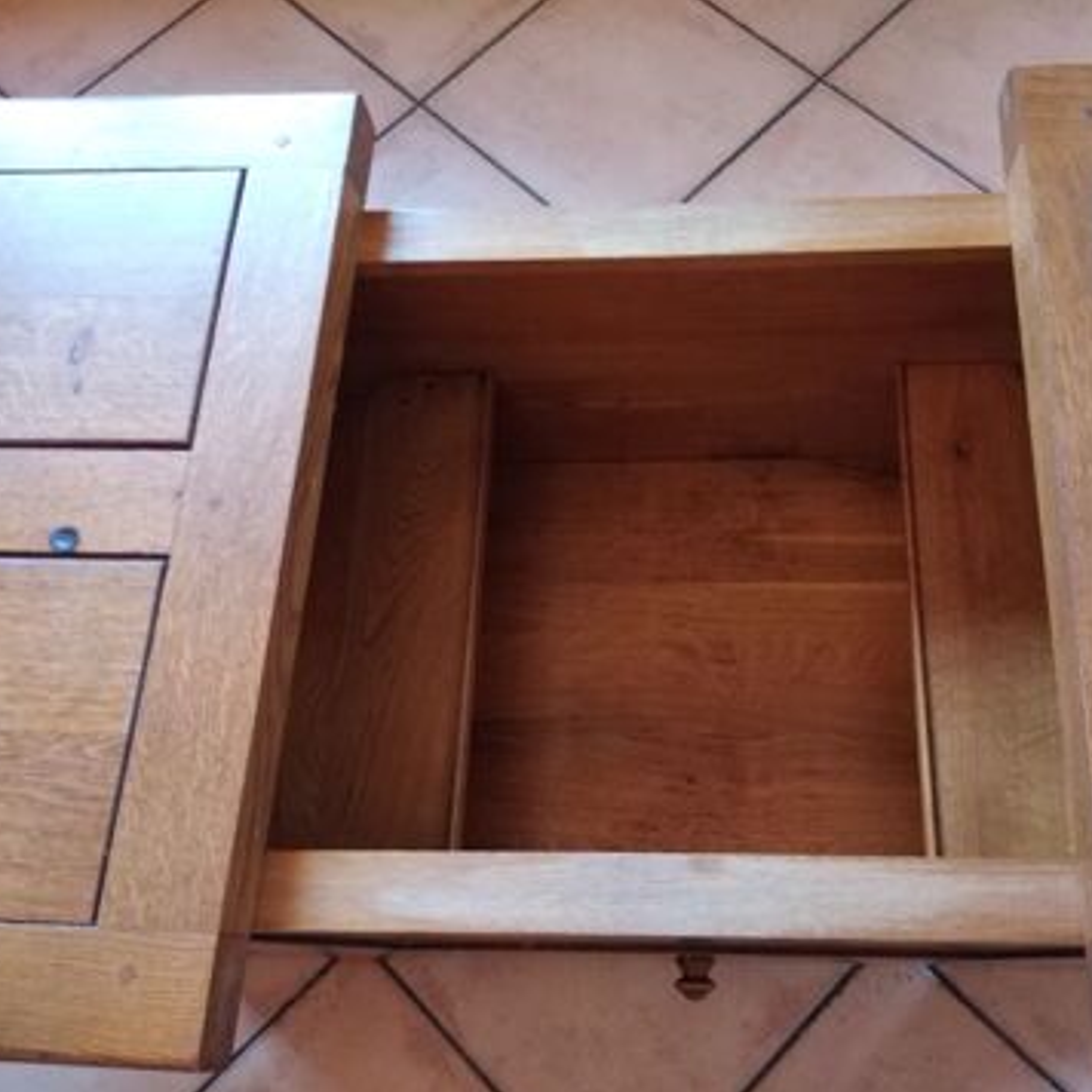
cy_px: 549
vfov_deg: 52.5
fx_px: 1106
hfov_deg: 52.3
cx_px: 638
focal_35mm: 31
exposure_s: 1/20
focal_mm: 3.6
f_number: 1.8
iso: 653
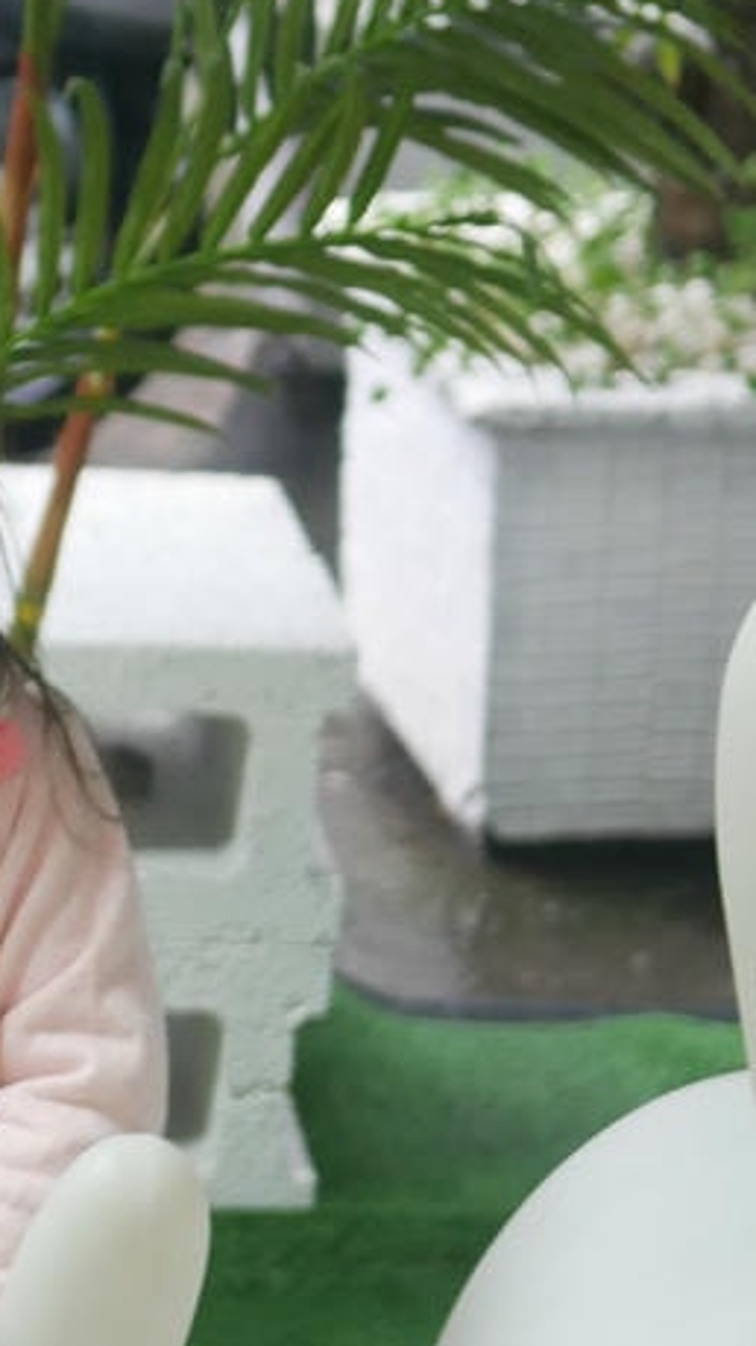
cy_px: 710
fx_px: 5420
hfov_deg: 7.7
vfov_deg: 14.1
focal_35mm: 152
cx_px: -697
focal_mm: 20
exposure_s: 1/60
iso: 400
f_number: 1.7
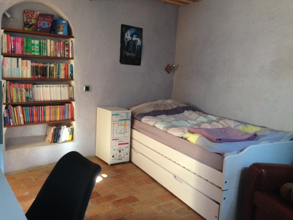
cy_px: 110
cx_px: 146
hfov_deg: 55.4
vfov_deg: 42.9
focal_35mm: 33
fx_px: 279
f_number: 2.4
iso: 320
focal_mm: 4.12
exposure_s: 1/20
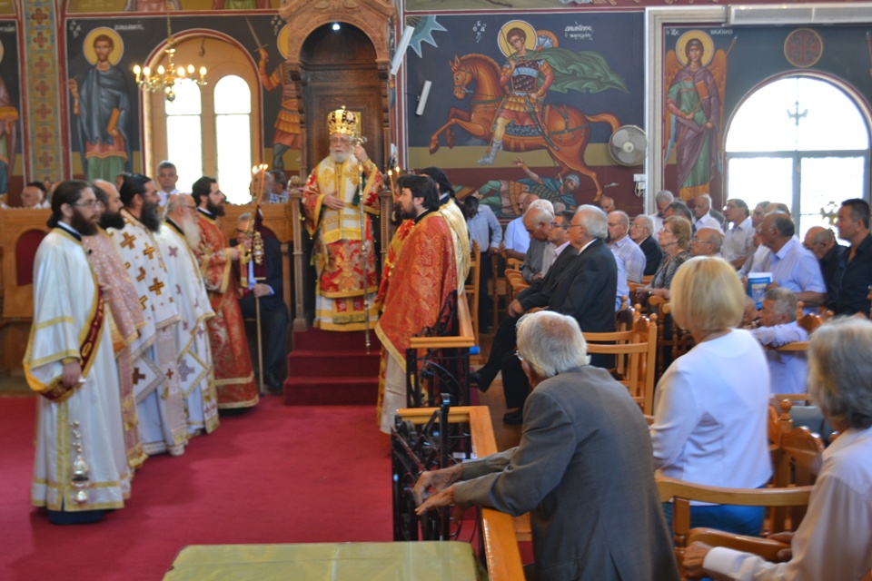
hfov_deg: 41.1
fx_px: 1163
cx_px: 436
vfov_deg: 28.1
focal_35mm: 48
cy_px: 290
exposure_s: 1/15
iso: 500
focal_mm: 32
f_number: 4.8
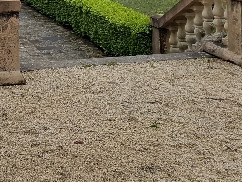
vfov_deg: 13.9
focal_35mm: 97
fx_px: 678
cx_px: 28
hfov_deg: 19.9
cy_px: -121
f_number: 1.8
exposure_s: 1/1224
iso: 50
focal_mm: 5.54
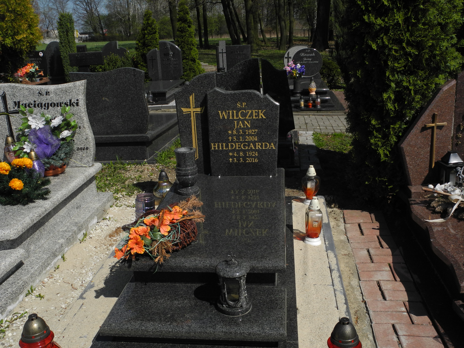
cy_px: 174
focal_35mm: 35
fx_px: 469
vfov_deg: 40.7
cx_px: 232
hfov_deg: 52.6
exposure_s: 1/1000
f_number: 5.6
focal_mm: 7.4
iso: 100
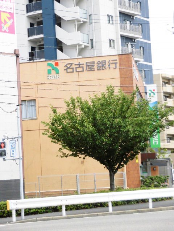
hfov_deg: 16.4
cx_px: 87
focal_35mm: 90
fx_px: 603
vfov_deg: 21.8
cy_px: 116
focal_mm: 16.15
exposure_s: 1/500
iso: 100
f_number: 4.7
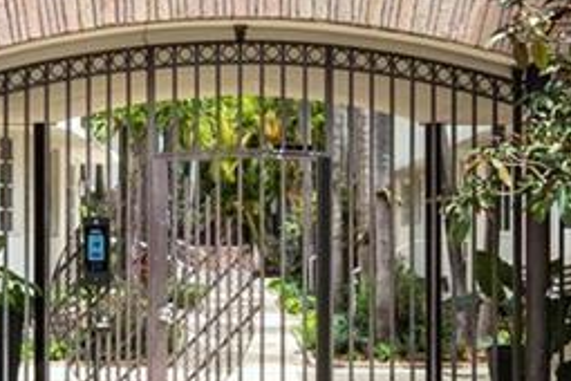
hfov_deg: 23.1
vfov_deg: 15.5
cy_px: 236
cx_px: 222
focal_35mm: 88
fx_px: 1396
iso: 500
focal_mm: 14
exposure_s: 1/1600
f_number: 8
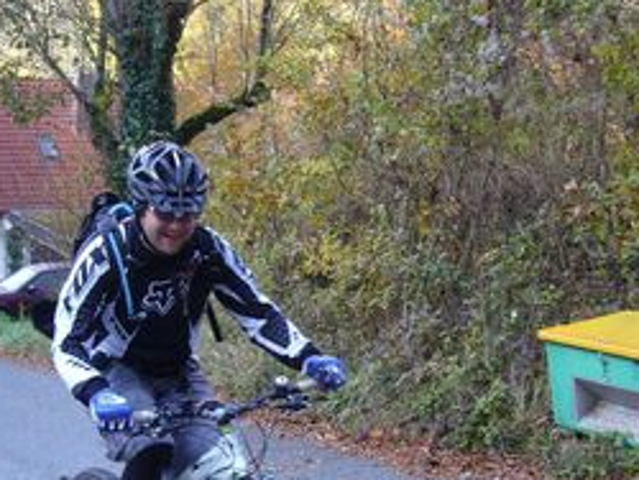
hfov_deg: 34.1
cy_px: 291
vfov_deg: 26.1
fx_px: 1035
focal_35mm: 56
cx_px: 235
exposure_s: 1/60
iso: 80
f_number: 2.8
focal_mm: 5.8
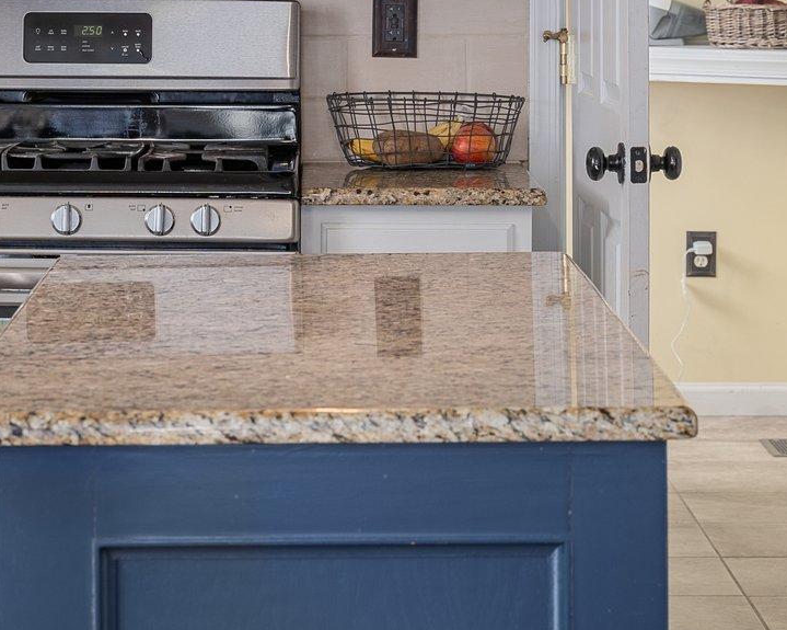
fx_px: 3610
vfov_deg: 9.9
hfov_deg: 12.2
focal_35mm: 155
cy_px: -15
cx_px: -143
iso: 320
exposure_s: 1/20
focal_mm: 58
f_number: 7.1
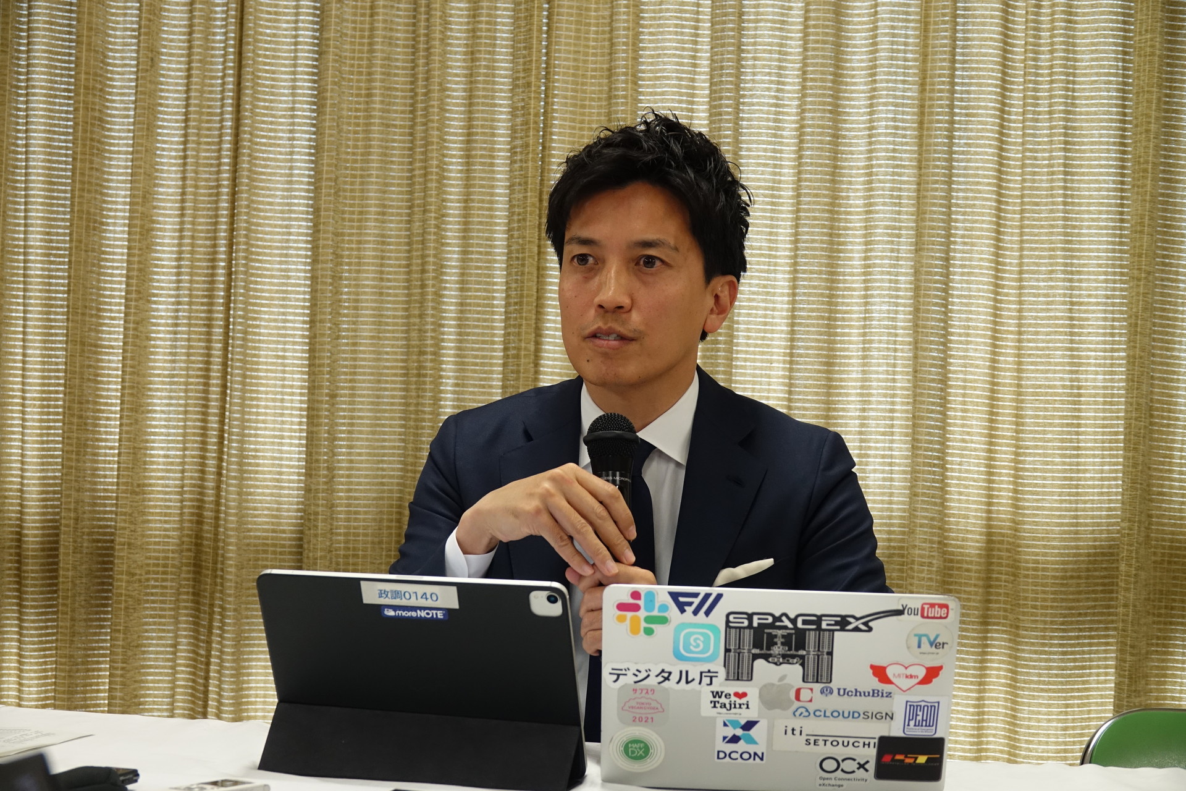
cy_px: 396
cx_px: 593
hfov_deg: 24.5
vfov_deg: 16.5
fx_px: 2734
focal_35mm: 83
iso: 640
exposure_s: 1/100
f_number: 3.5
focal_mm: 30.5
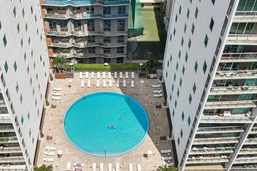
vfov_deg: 30.8
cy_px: 121
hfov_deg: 45.2
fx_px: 307
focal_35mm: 43
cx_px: 105
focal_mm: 8.4
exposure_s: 1/4000
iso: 150
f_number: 2.8
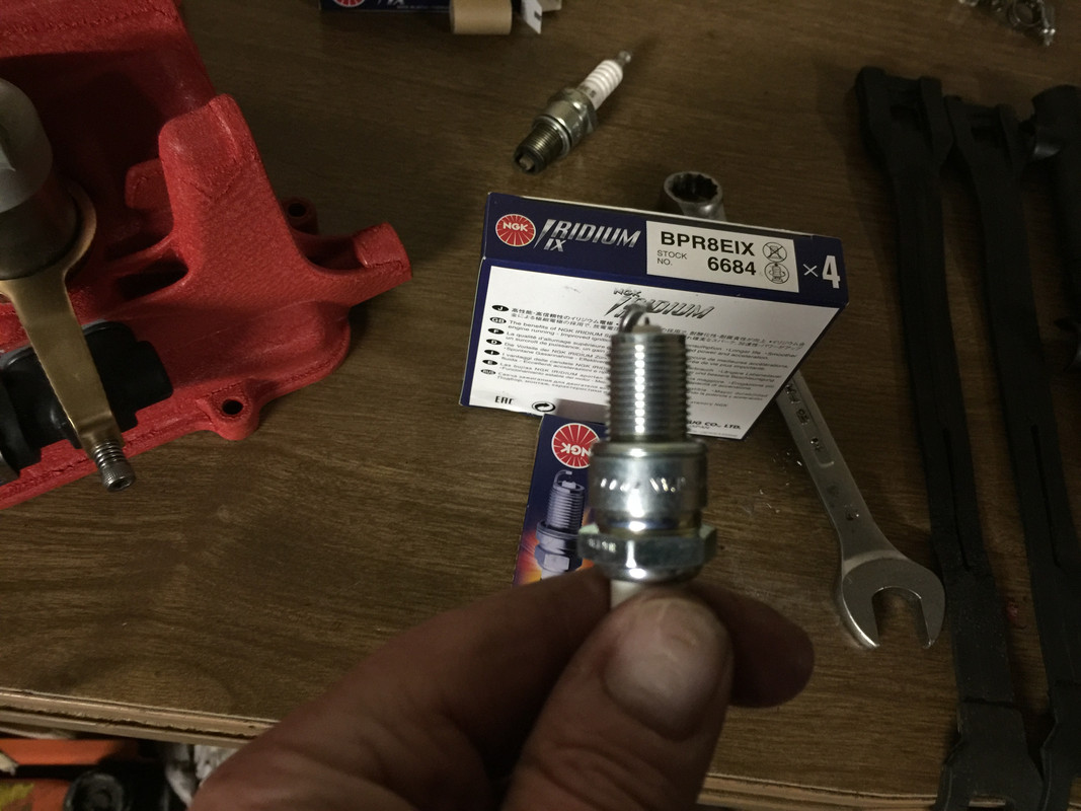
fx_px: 906
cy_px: 406
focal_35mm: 29
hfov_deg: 61.7
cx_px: 540
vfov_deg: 48.2
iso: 160
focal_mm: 4.15
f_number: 2.2
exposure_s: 1/8
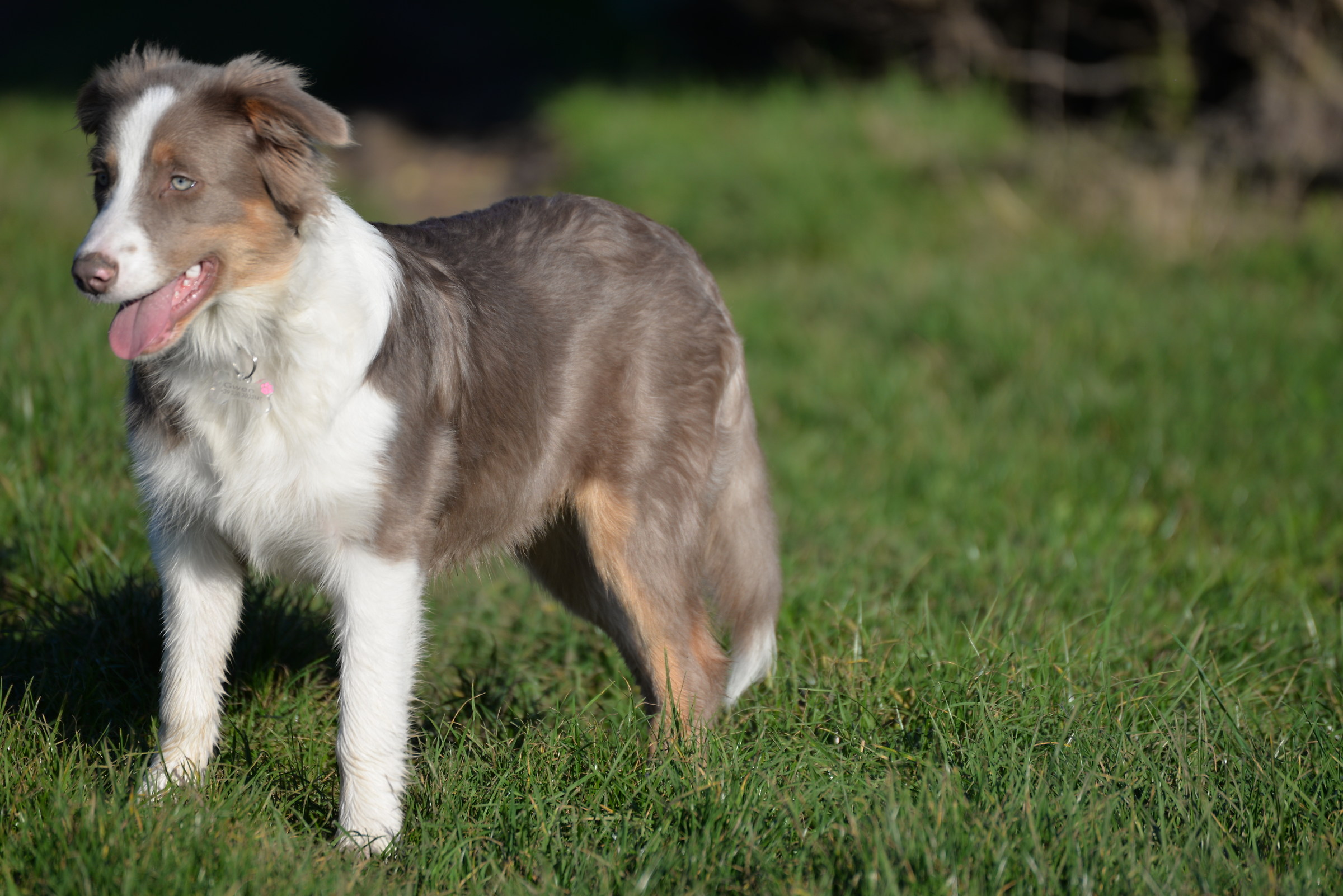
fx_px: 11195
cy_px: 448
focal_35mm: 300
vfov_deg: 4.6
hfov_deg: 6.9
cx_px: 672
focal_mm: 300
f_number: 6.3
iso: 200
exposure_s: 1/640
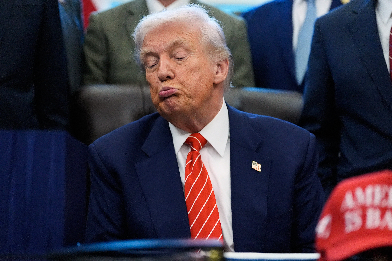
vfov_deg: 12.3
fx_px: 1209
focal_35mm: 111
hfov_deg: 18.4
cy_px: 130
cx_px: 196
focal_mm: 111
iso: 6400
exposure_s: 1/400
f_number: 2.8
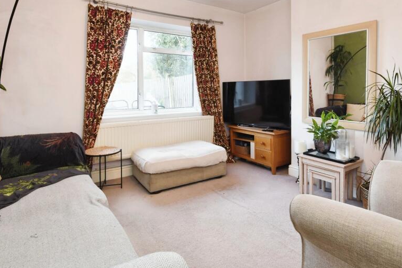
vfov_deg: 61.1
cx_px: 197
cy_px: 101
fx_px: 223
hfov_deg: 84.0
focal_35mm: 20
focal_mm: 10
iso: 1000
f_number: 8
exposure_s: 1/30
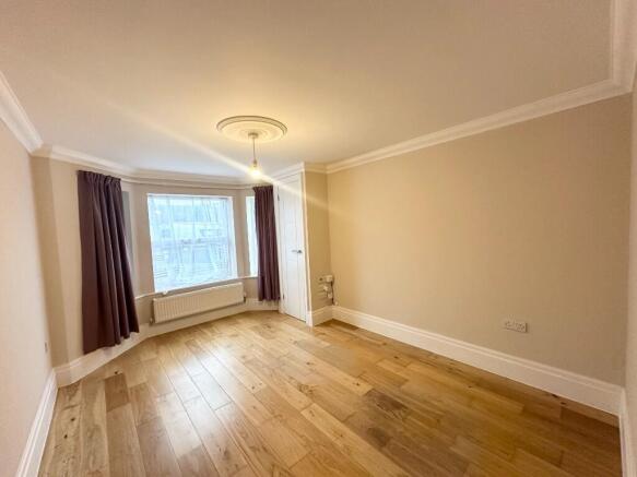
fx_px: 258
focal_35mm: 14
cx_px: 318
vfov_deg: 85.7
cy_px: 238
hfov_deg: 102.1
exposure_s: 1/100
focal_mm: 2.22
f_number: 2.2
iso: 250
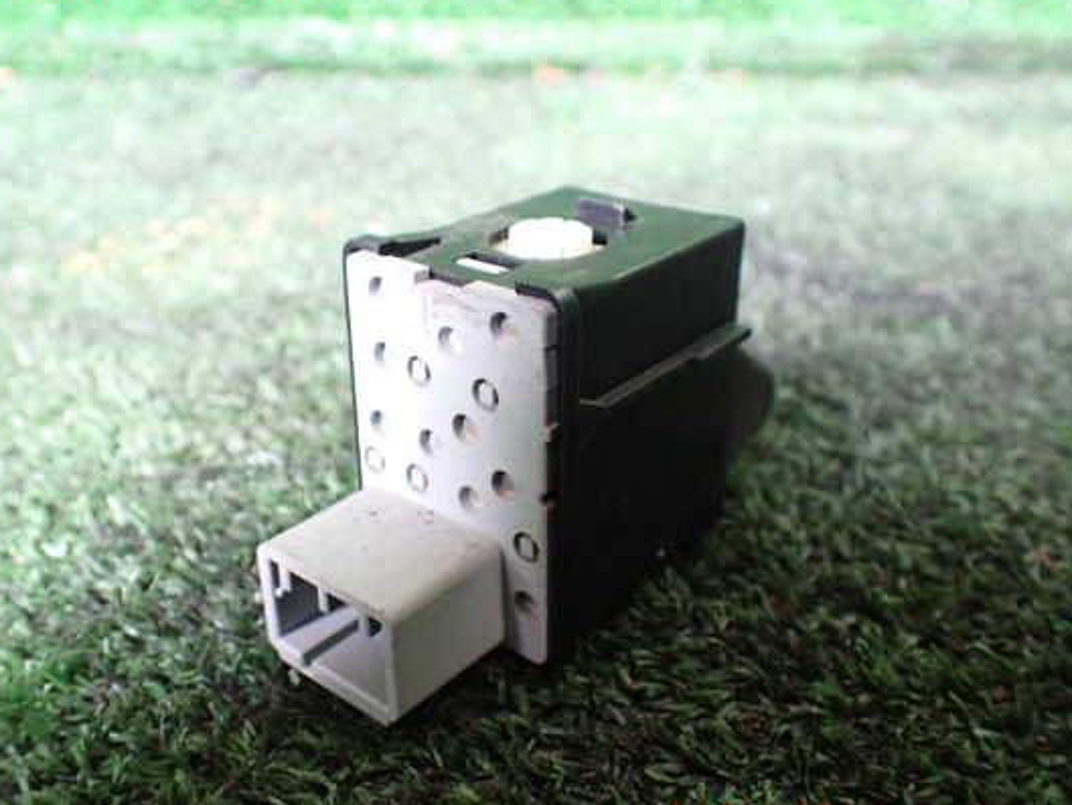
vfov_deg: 41.8
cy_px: 395
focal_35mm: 34
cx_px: 523
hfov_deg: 53.9
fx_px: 1053
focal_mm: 5.4
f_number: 2.3
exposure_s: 1/40
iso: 800
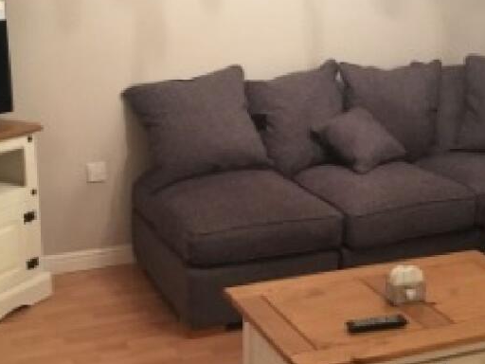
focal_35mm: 58
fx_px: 813
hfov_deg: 33.2
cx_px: 283
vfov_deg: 25.2
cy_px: 201
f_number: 2.2
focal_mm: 4.15
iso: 320
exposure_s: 1/17
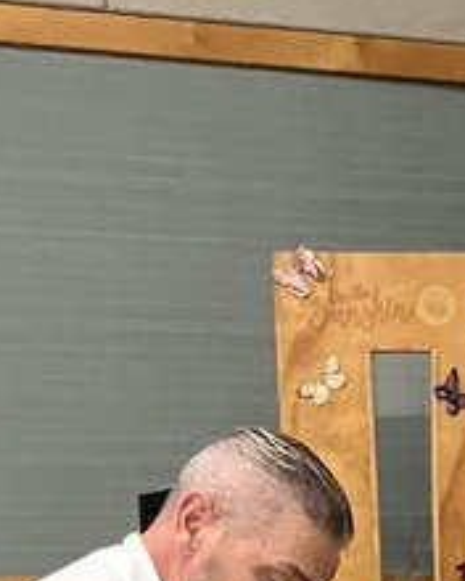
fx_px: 2185
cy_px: 1125
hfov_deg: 11.8
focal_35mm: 127
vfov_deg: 13.3
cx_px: 613
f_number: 1.8
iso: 250
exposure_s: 1/60
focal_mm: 3.99
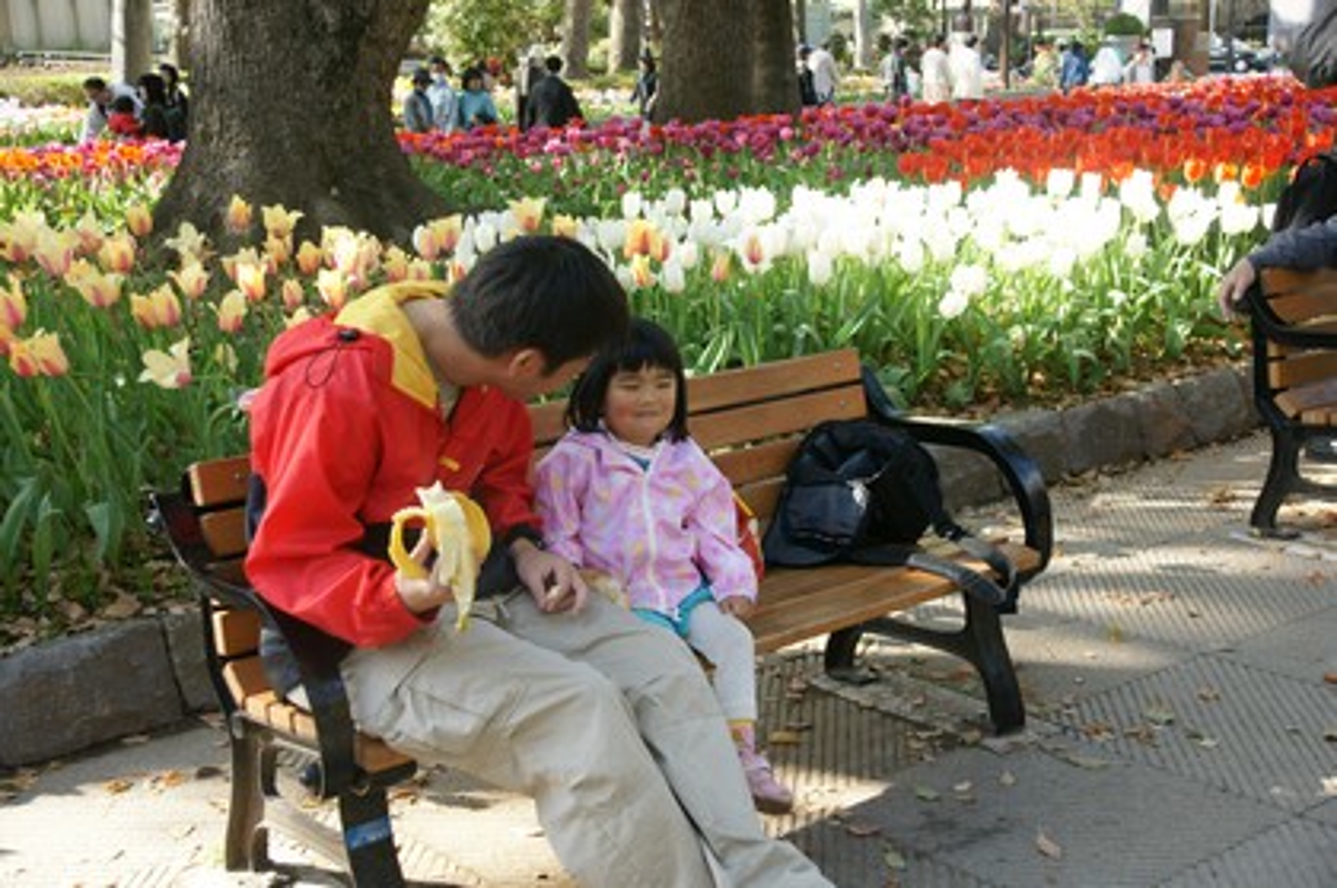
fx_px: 1669
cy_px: 444
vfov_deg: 29.8
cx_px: 668
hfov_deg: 43.6
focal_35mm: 45
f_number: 4.5
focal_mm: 30
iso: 200
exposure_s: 1/160
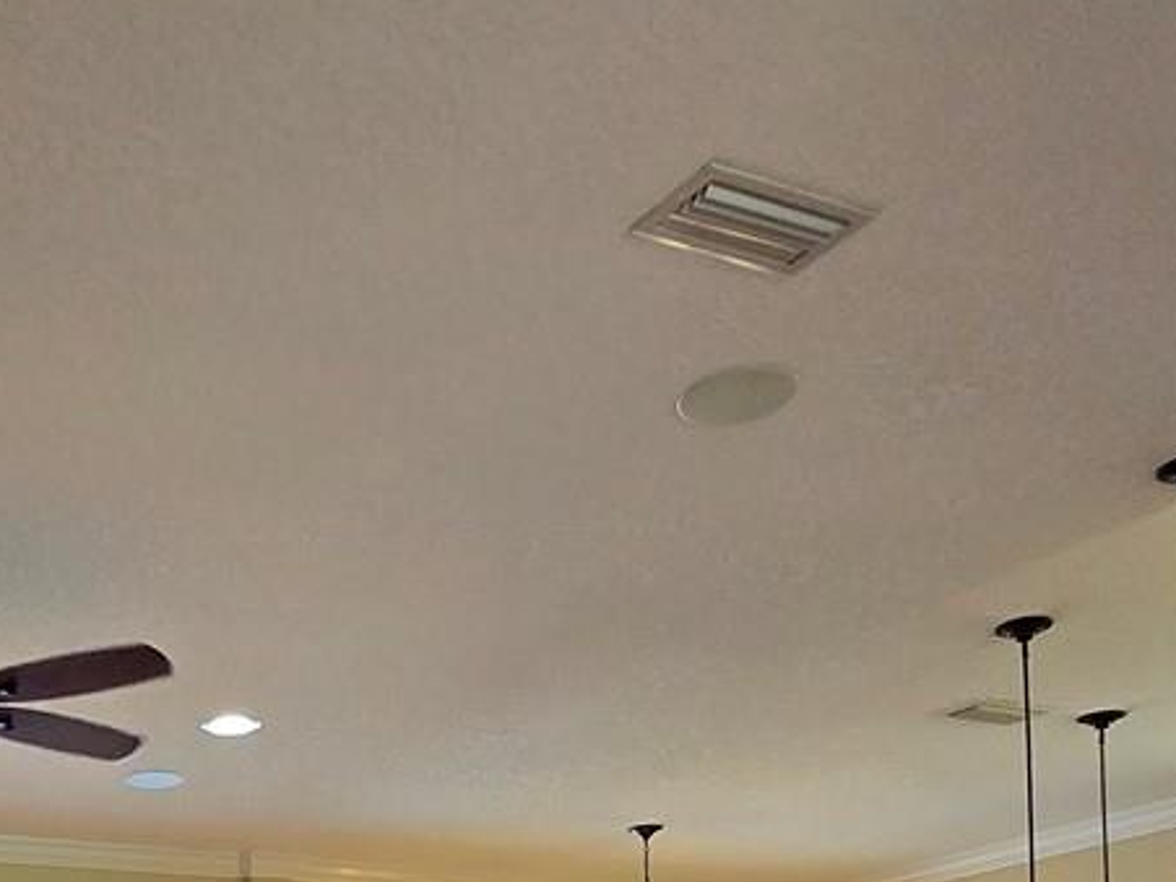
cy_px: 1207
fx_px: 1563
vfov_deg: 25.9
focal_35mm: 46
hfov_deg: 39.6
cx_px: 237
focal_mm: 1.7
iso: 160
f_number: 2.2
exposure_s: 1/60
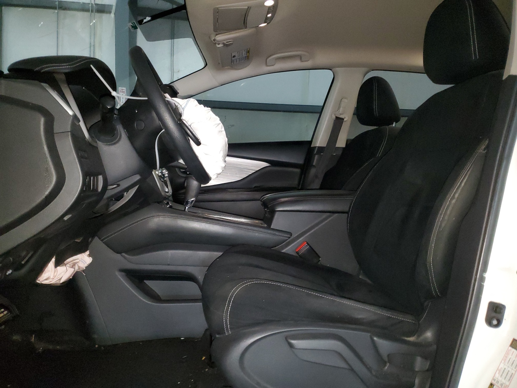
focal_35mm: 26
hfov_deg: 67.3
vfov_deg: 53.1
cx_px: 258
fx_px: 388
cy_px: 194
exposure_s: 1/15
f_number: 1.5
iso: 394
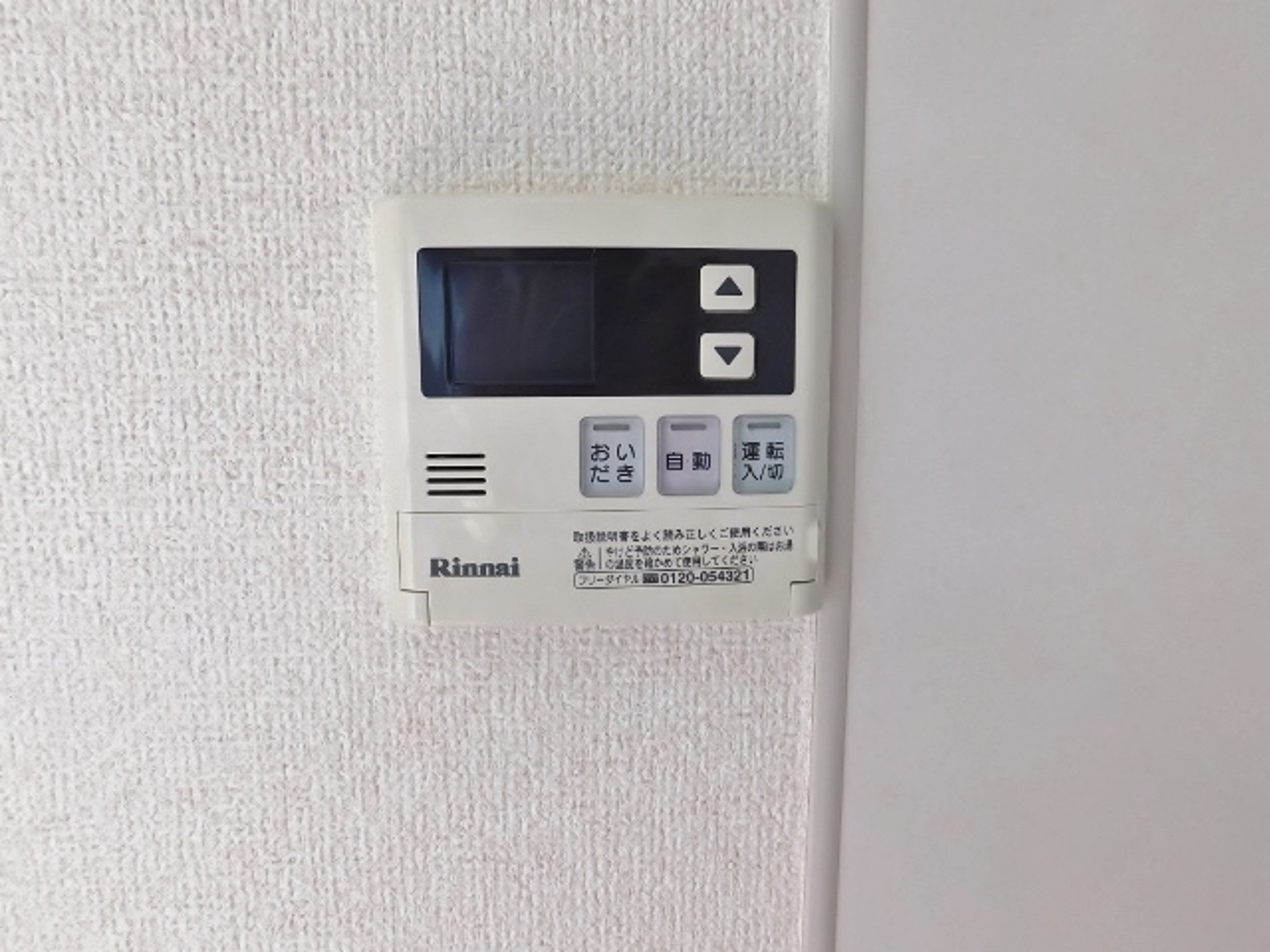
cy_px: 476
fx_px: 844
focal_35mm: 23
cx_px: 635
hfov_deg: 73.9
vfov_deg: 58.9
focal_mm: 4
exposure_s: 1/80
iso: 125
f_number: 3
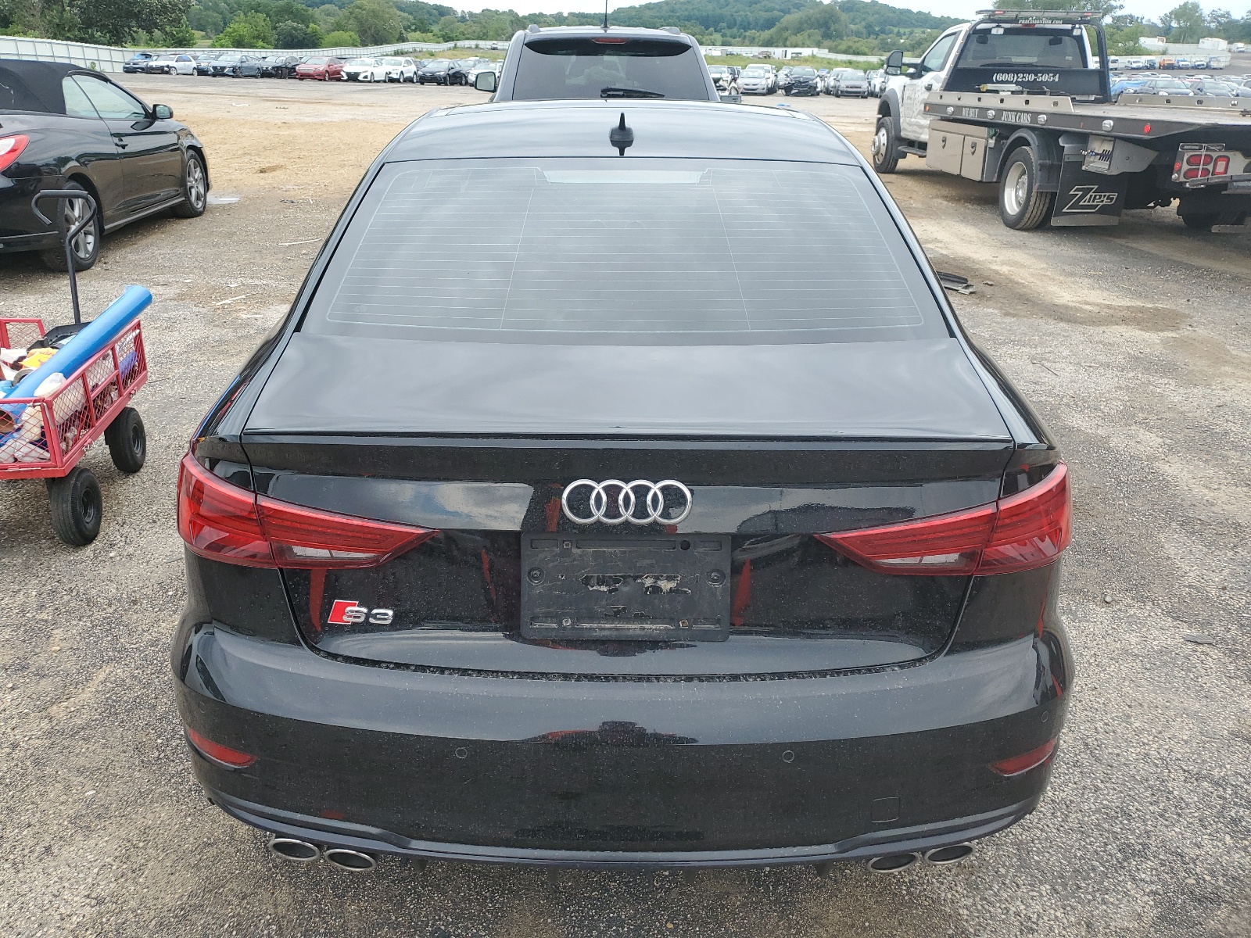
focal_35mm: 26
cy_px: 469
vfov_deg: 53.1
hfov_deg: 67.3
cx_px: 626
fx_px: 940
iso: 50
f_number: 1.5
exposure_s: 1/769
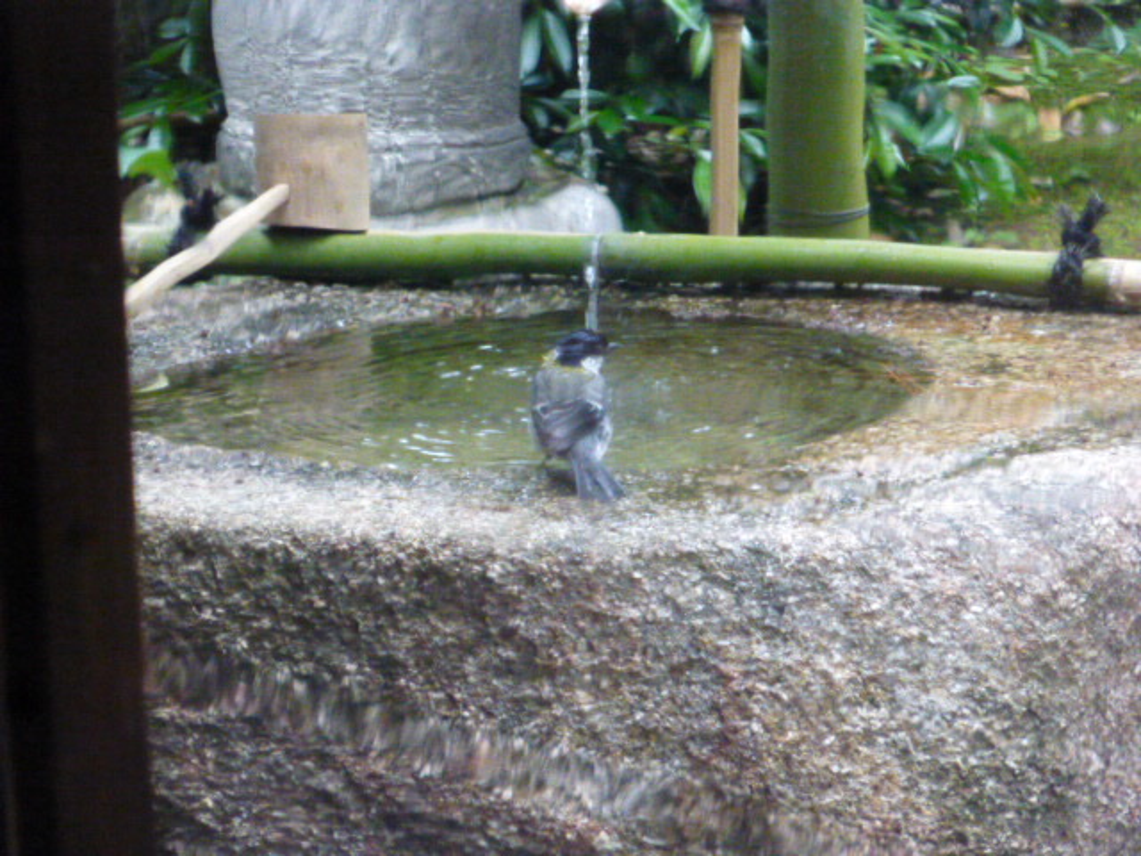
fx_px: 8240
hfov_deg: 7.9
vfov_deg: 5.9
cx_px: 570
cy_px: 428
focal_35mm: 250
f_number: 5.9
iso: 2500
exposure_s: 1/125
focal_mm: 45
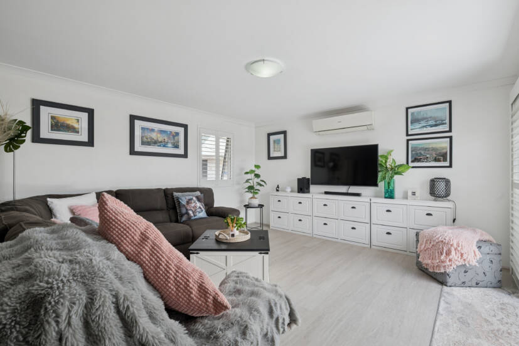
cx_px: 260
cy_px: 173
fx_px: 238
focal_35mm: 16
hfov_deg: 95.0
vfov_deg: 72.1
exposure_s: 1/40
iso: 100
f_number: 8
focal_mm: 16.5
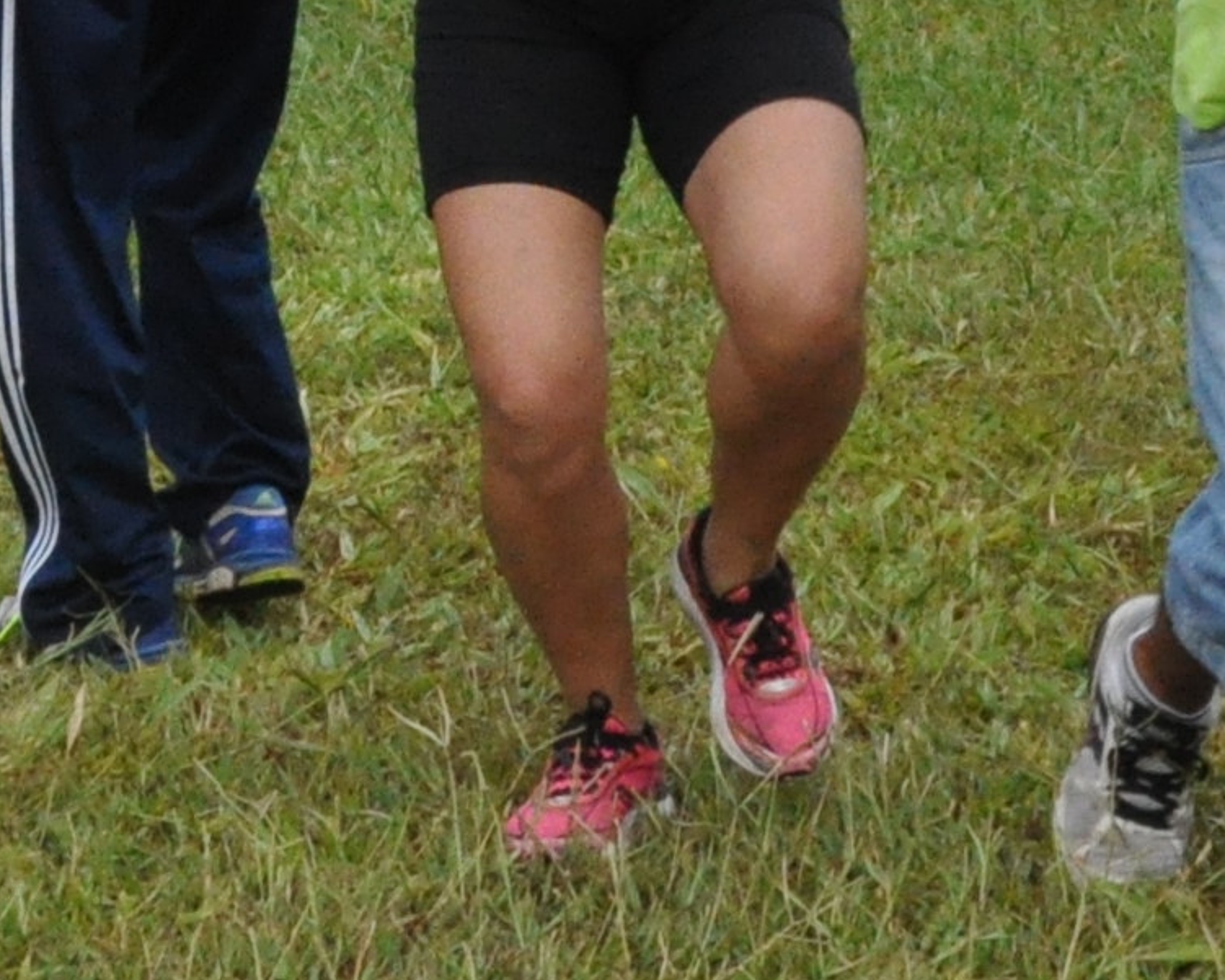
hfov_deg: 9.6
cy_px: -471
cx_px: 90
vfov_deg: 7.6
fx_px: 7276
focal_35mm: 201
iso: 1600
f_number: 16
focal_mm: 25
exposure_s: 1/250
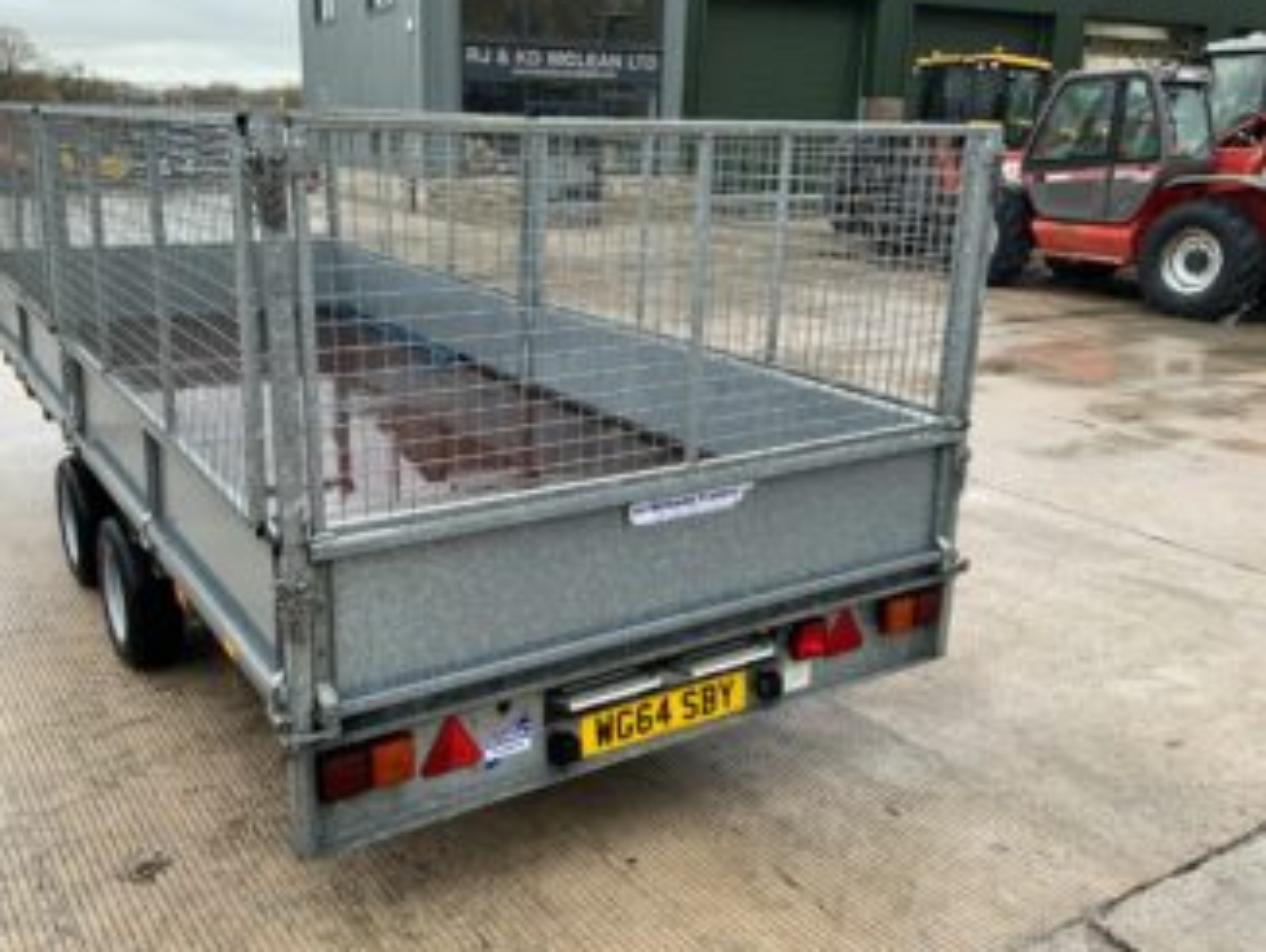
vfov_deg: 44.2
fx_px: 1171
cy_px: 466
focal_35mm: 32
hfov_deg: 56.7
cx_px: 571
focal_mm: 3
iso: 80
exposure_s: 1/60
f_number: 1.8
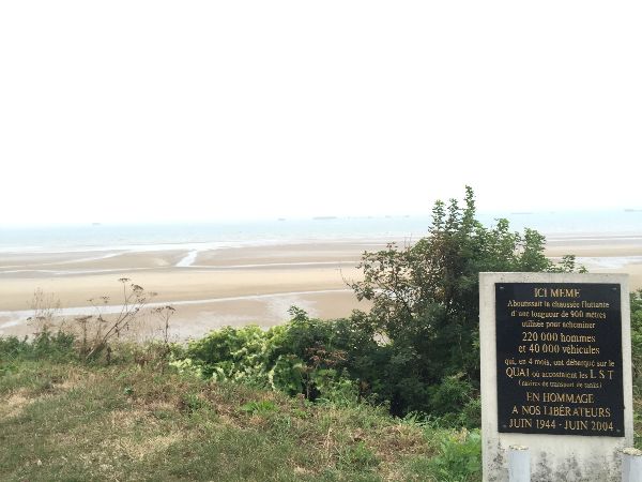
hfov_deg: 61.7
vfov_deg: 48.2
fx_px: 538
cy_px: 241
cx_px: 321
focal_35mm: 29
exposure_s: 1/33
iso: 64
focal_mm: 4.15
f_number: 2.2
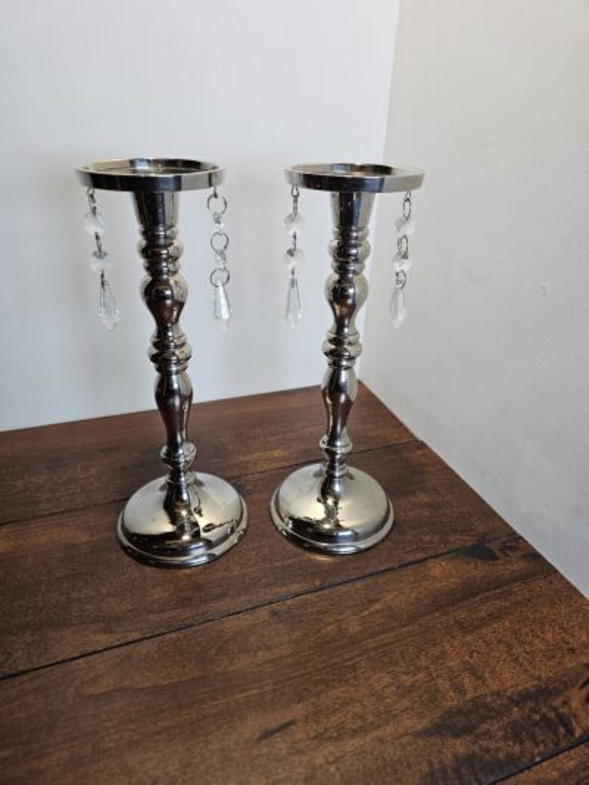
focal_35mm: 23
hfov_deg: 58.9
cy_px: 392
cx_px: 294
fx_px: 522
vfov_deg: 73.9
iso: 100
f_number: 1.7
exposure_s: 1/120
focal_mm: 6.3
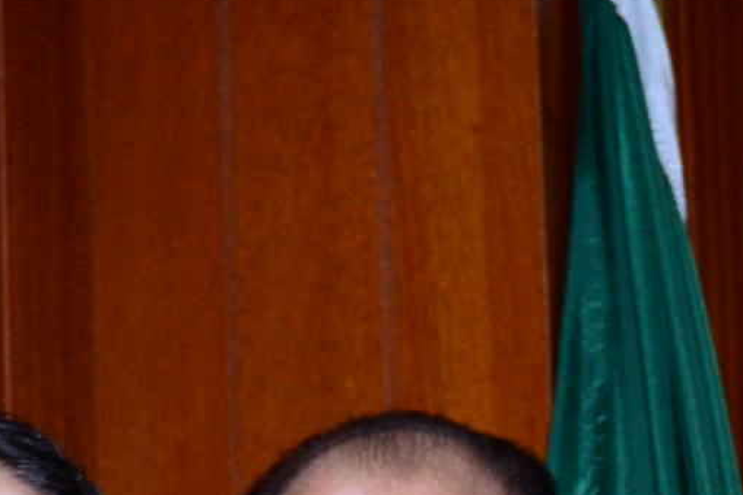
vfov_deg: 6.3
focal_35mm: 207
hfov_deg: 9.9
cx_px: 88
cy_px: 1292
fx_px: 4271
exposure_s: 1/125
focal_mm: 35
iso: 1600
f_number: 5
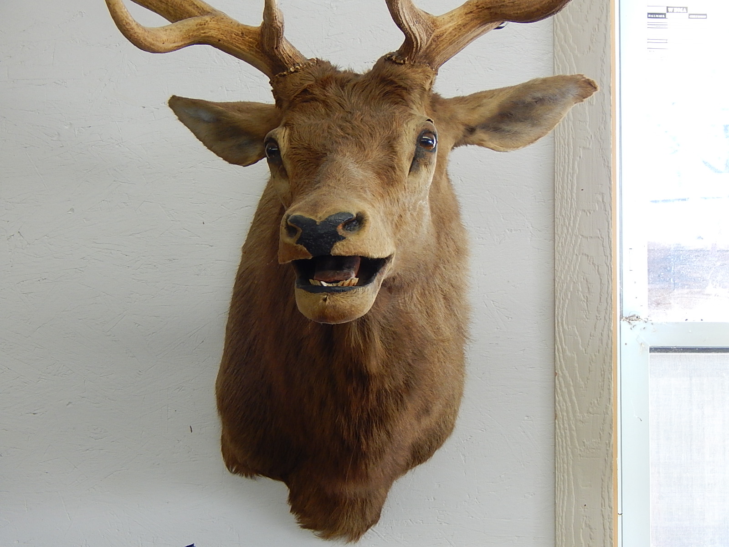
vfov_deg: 10.5
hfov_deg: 14.0
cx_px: 364
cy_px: 274
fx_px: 2969
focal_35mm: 141
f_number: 4.9
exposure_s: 1/30
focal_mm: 25.3
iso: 180
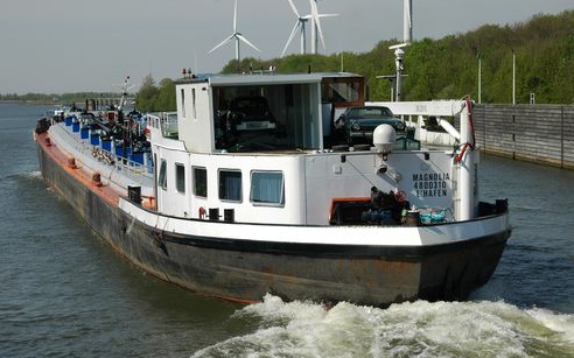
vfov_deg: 15.4
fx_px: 1321
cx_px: 288
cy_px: 184
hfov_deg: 24.5
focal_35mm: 85
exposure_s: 1/500
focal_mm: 55
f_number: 11
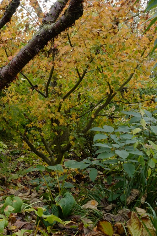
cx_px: 3
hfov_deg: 23.3
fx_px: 366
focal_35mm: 56
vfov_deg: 35.6
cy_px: 116
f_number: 16
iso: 800
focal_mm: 28
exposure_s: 1/30
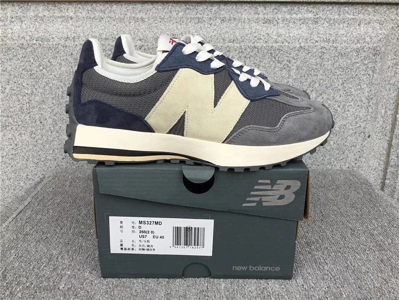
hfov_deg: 58.4
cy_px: 150
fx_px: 357
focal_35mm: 31
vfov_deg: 45.4
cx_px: 200
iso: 32
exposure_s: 1/120
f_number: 2.4
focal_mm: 3.3
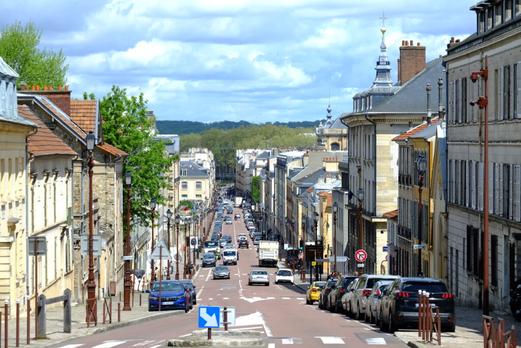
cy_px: 174
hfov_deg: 15.1
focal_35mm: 136
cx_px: 260
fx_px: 1968
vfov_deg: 10.1
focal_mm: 90.6
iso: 100
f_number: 6.4
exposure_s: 1/250
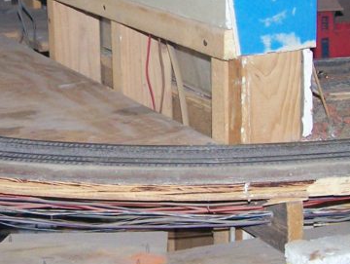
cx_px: 108
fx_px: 1093
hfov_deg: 18.1
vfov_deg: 13.7
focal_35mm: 108
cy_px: 76
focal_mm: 6.3
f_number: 2.8
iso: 200
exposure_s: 1/60
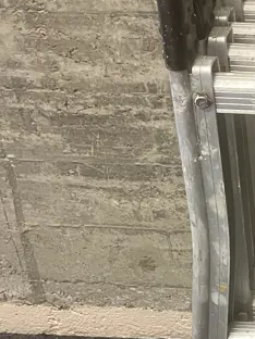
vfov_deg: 21.2
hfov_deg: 14.7
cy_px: 246
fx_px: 904
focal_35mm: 92
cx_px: 410
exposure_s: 1/50
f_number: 1.8
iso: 160
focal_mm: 3.99
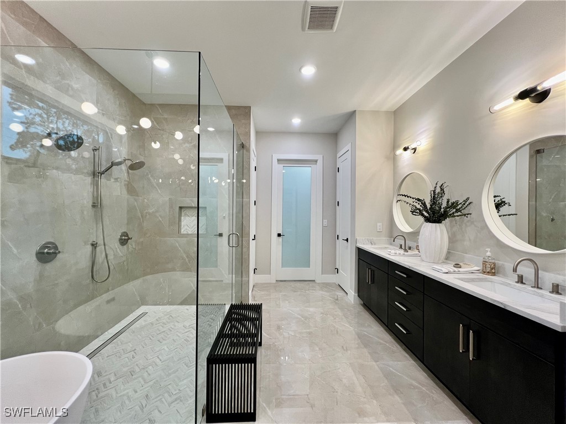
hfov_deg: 106.2
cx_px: 283
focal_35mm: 13
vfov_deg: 89.9
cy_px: 212
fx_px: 213
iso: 160
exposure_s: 1/120
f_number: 1.8
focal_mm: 1.57
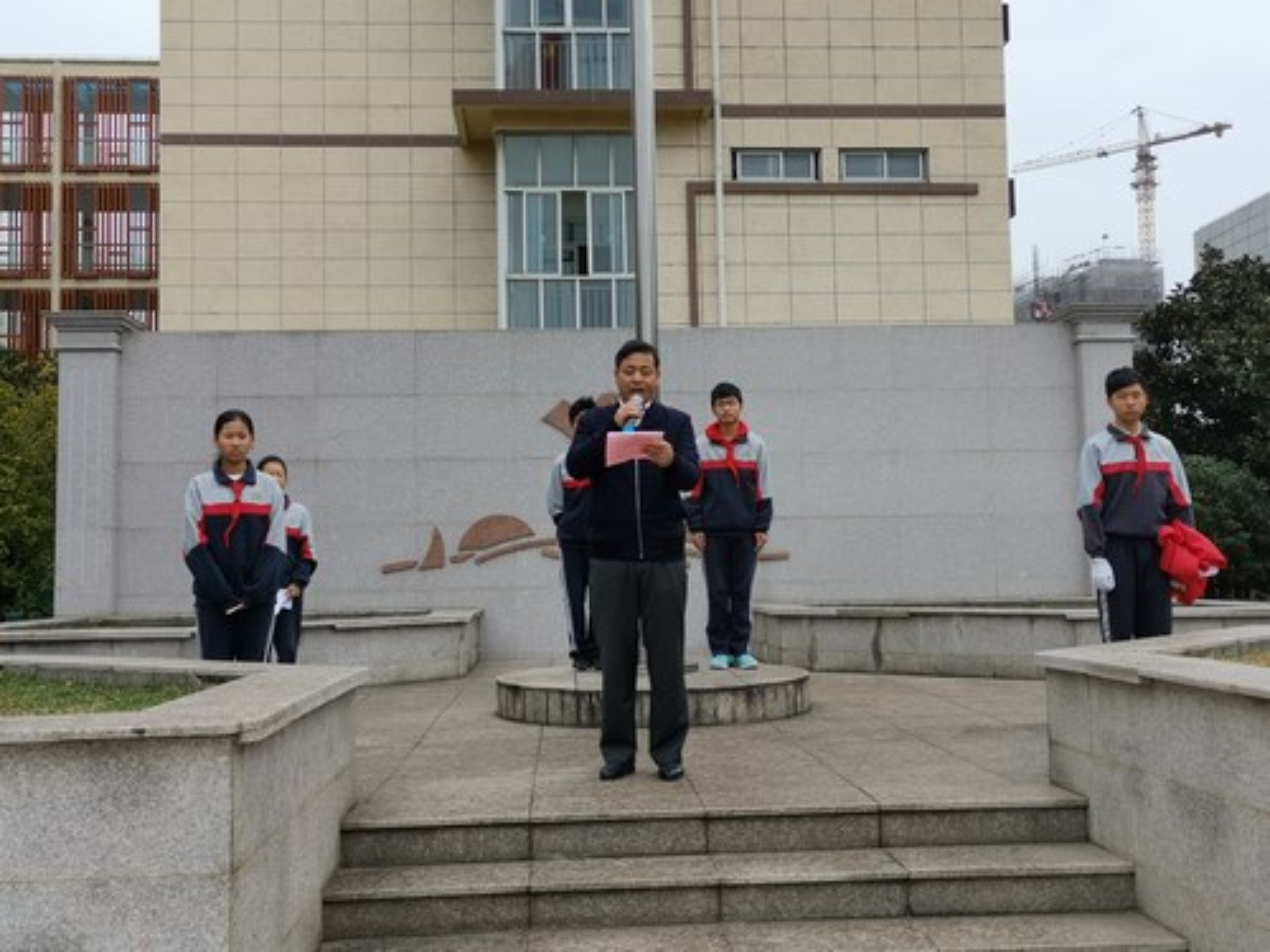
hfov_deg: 50.1
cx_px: 635
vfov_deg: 38.7
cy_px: 476
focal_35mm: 37
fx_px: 1357
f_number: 1.8
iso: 50
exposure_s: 1/289
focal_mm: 4.75
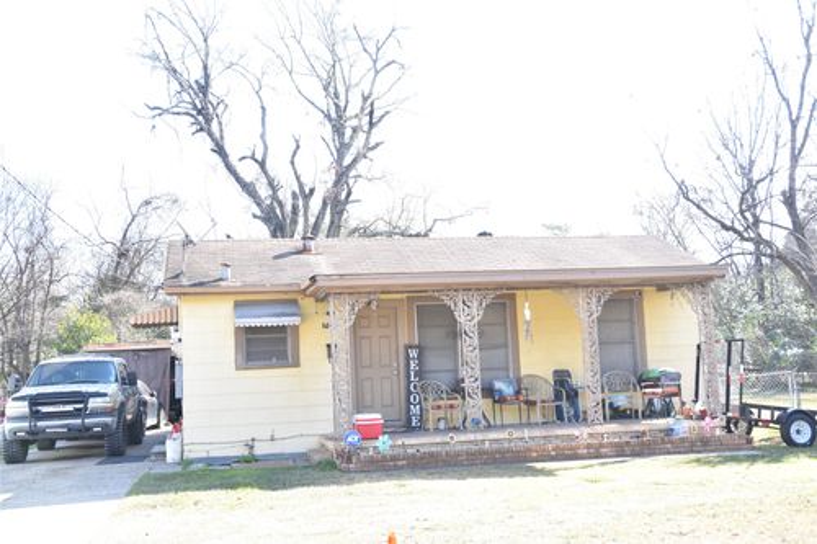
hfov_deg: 46.4
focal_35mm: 42
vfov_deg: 31.9
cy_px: 272
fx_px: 953
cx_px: 408
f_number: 8
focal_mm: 28
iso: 250
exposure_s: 1/60
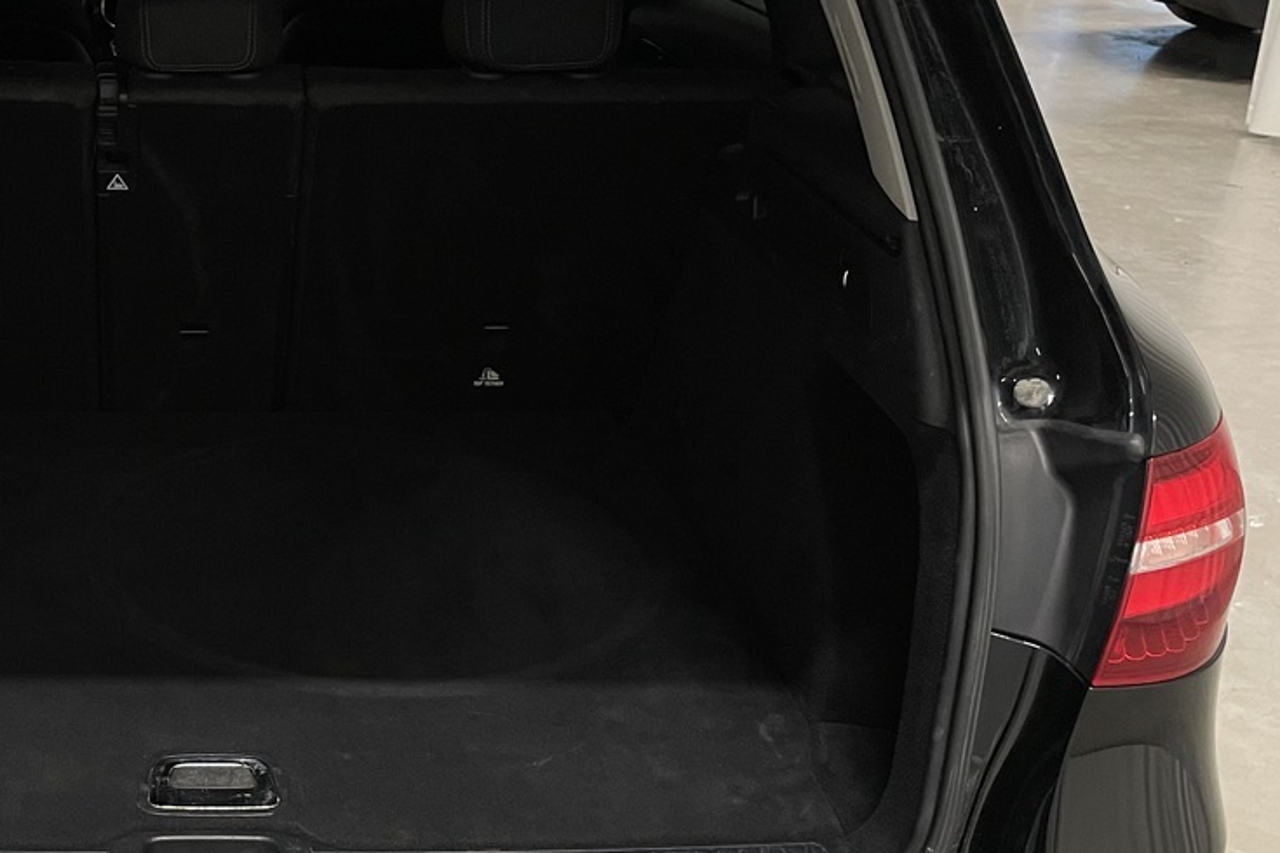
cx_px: 176
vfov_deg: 25.2
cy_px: 632
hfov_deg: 35.7
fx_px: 1884
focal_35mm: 53
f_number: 1.6
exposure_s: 1/50
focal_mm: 4.2
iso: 80
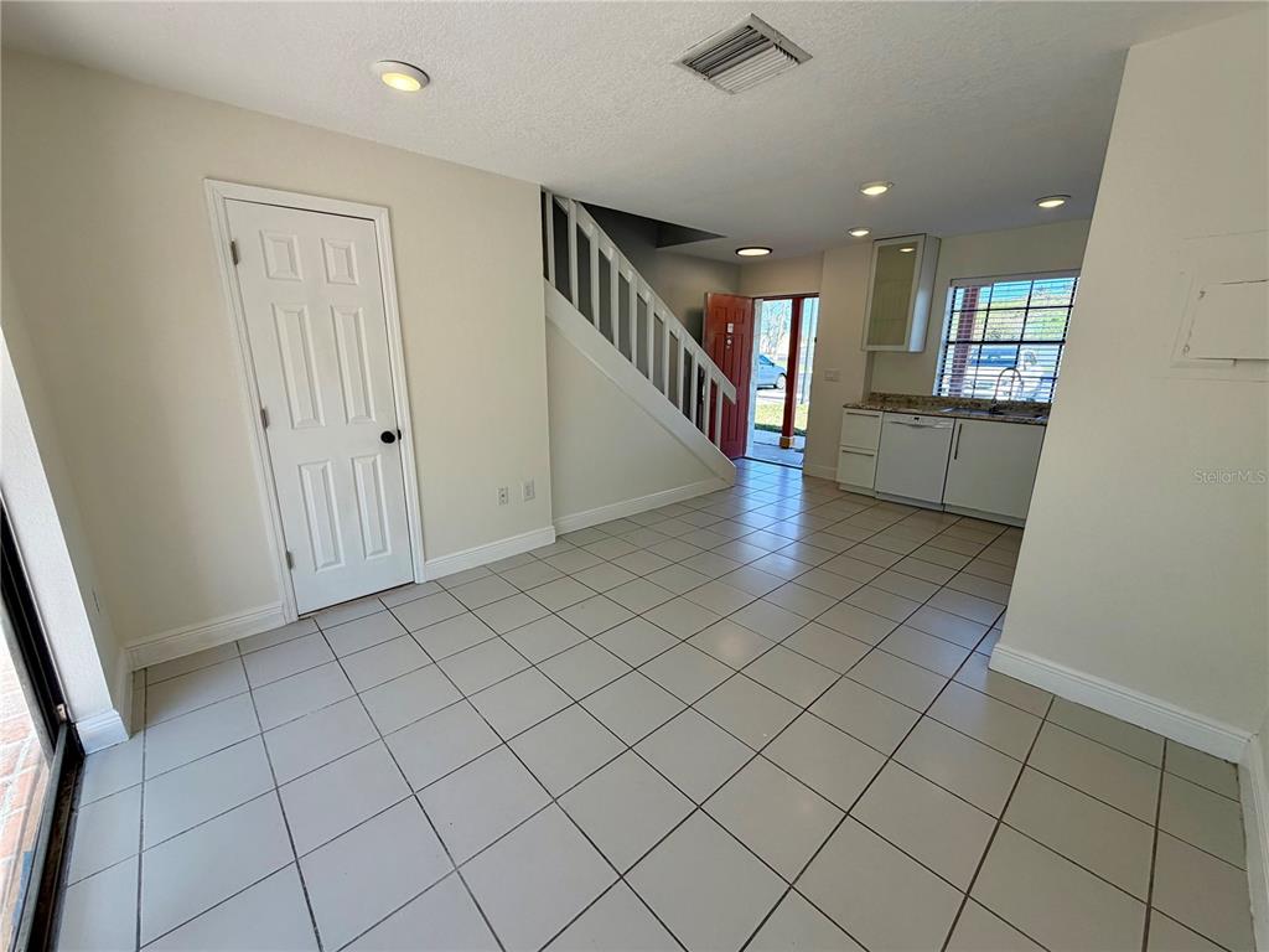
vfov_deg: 85.7
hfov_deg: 102.1
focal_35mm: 14
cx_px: 634
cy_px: 476
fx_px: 513
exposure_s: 1/224
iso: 50
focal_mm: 2.22
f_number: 2.2
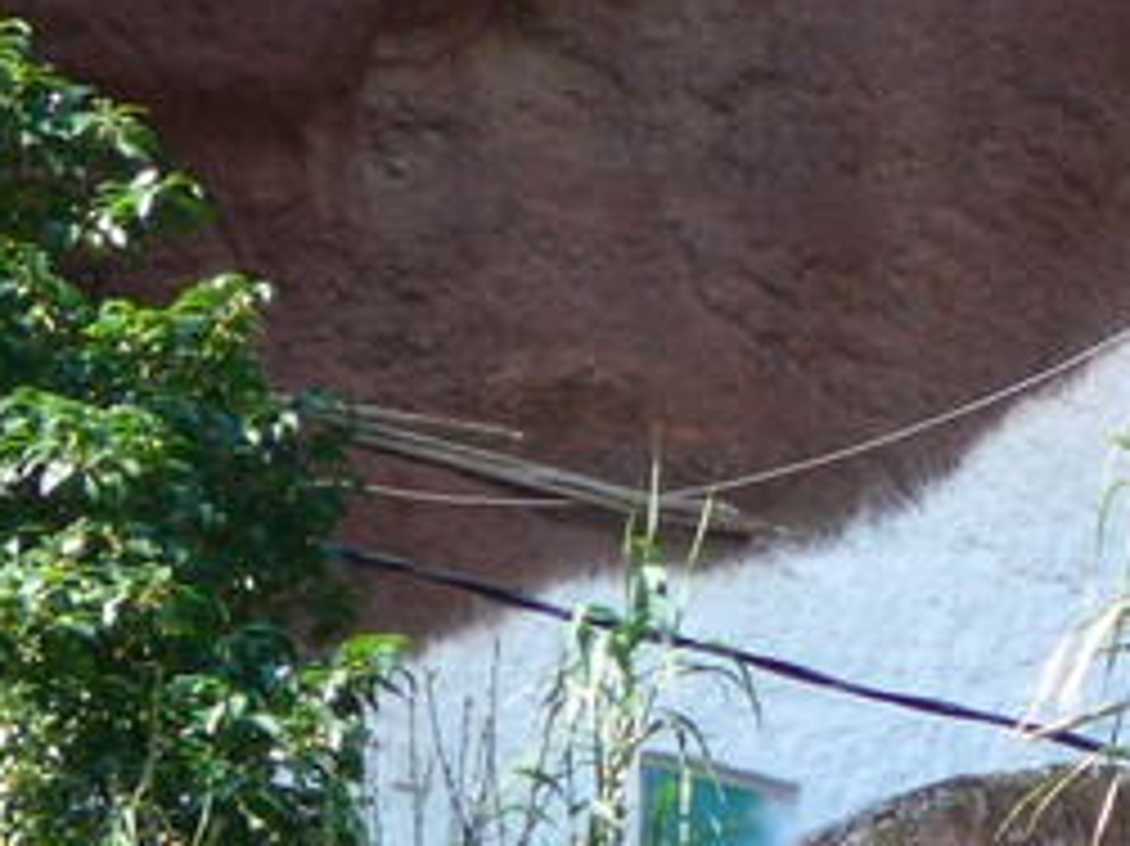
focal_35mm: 1257
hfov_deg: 1.6
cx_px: 1490
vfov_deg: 1.2
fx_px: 41014
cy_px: 94
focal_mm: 88.8
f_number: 3.7
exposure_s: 1/60
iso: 100
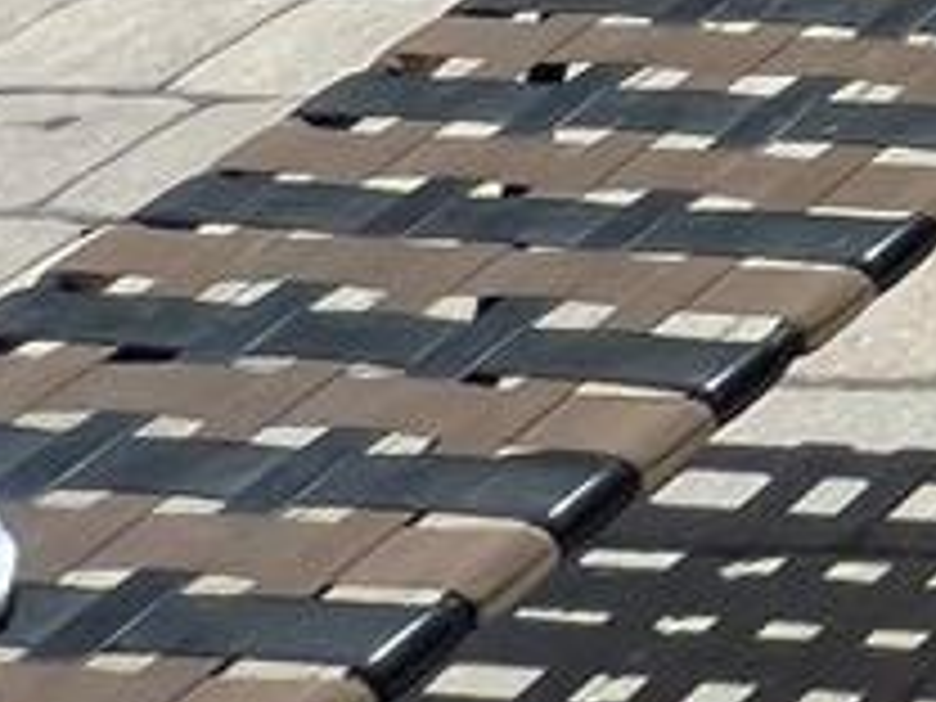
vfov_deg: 10.7
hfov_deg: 9.1
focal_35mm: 100
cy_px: -1350
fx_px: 2704
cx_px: 3429
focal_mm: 1.57
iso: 32
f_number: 1.8
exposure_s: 1/2273
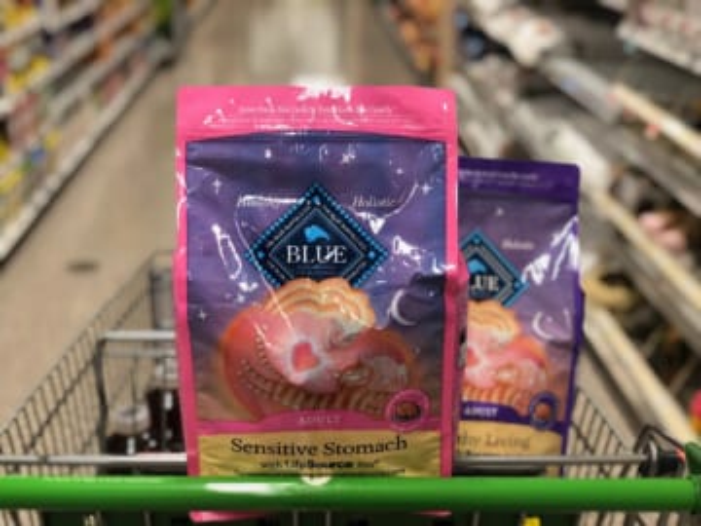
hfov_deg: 36.8
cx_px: 350
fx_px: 1053
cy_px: 263
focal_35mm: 52
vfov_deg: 28.0
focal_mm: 6
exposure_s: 1/60
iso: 100
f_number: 2.4
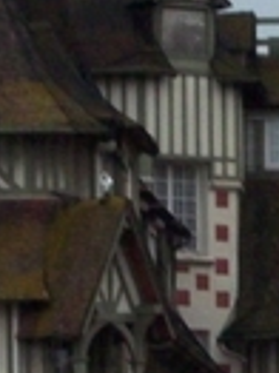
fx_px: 5468
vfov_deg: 3.9
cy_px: 606
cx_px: 473
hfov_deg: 2.9
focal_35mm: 508
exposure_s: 1/90.2
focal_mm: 18.6
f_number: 5.2
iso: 200
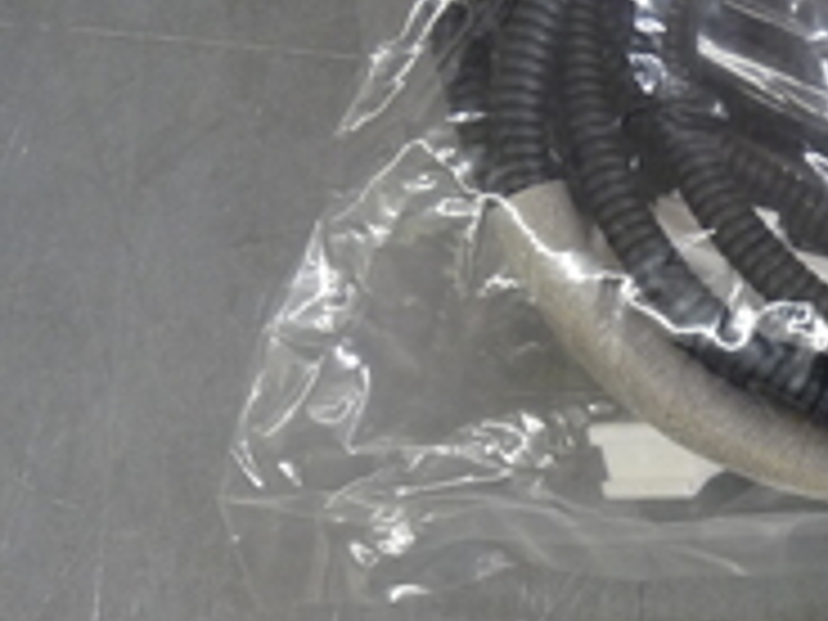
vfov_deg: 15.5
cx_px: 1188
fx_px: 2248
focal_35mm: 94
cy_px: 585
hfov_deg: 18.8
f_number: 2.8
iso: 160
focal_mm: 4.8
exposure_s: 1/30
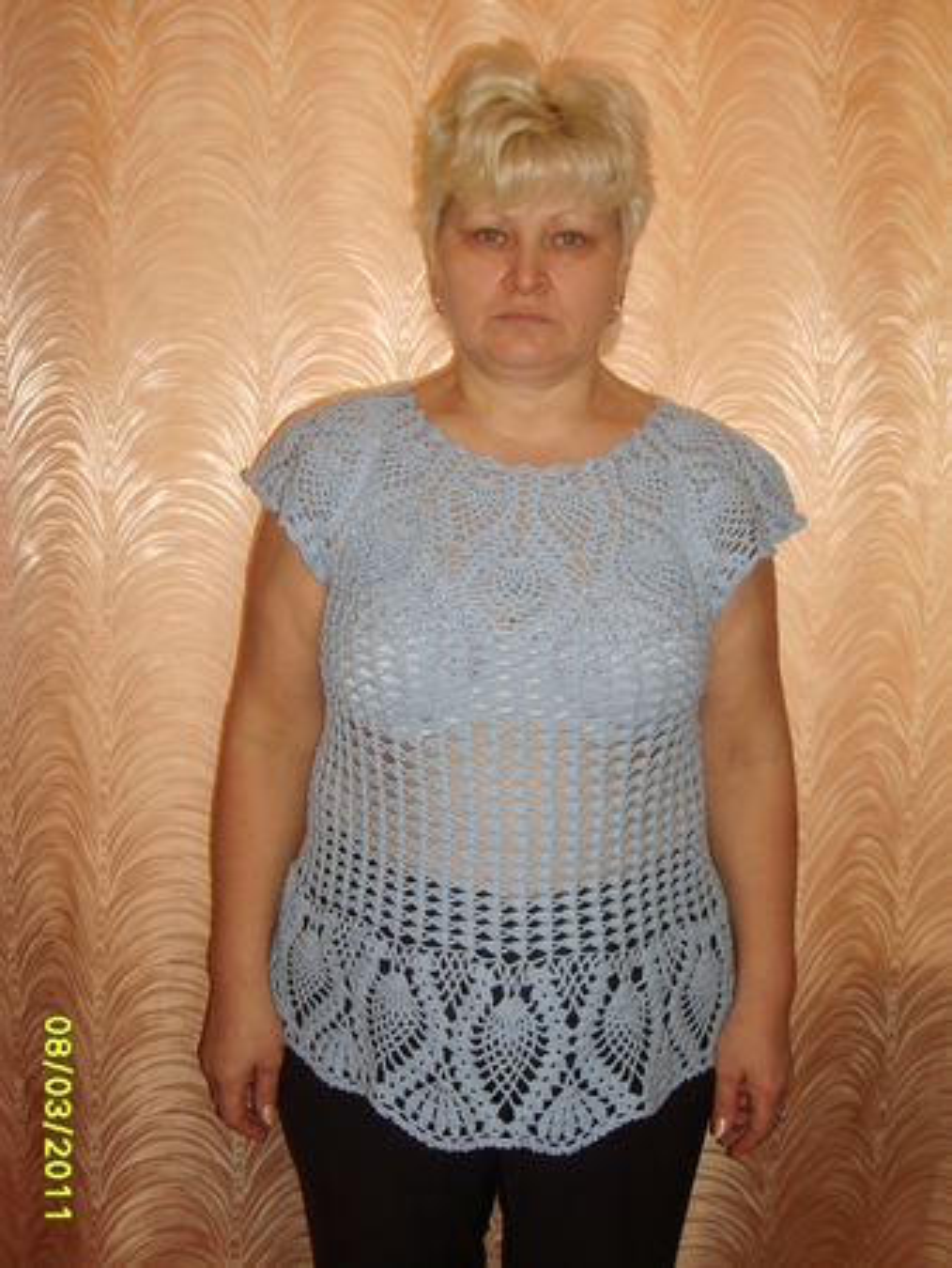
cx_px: 476
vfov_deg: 43.8
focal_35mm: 43
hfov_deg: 33.6
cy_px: 634
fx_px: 1575
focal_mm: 7.2
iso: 100
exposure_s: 1/45
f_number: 3
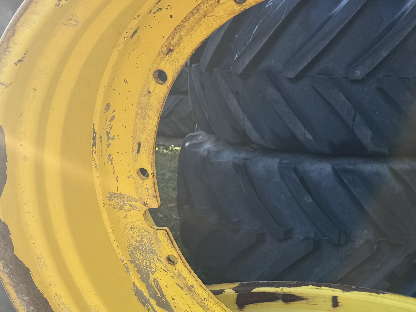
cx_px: 192
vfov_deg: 26.1
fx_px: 637
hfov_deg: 36.2
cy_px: 309
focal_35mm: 53
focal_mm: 6.76
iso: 80
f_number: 1.78
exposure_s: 1/593
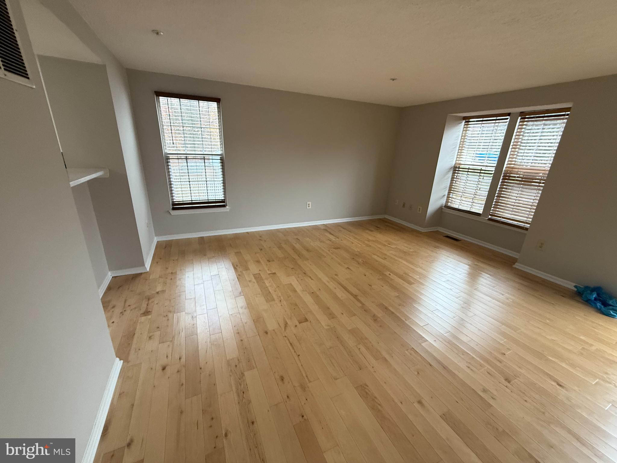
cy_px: 232
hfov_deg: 102.1
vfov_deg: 85.7
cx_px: 308
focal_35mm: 14
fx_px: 250
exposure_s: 1/60
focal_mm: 2.22
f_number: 2.2
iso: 250
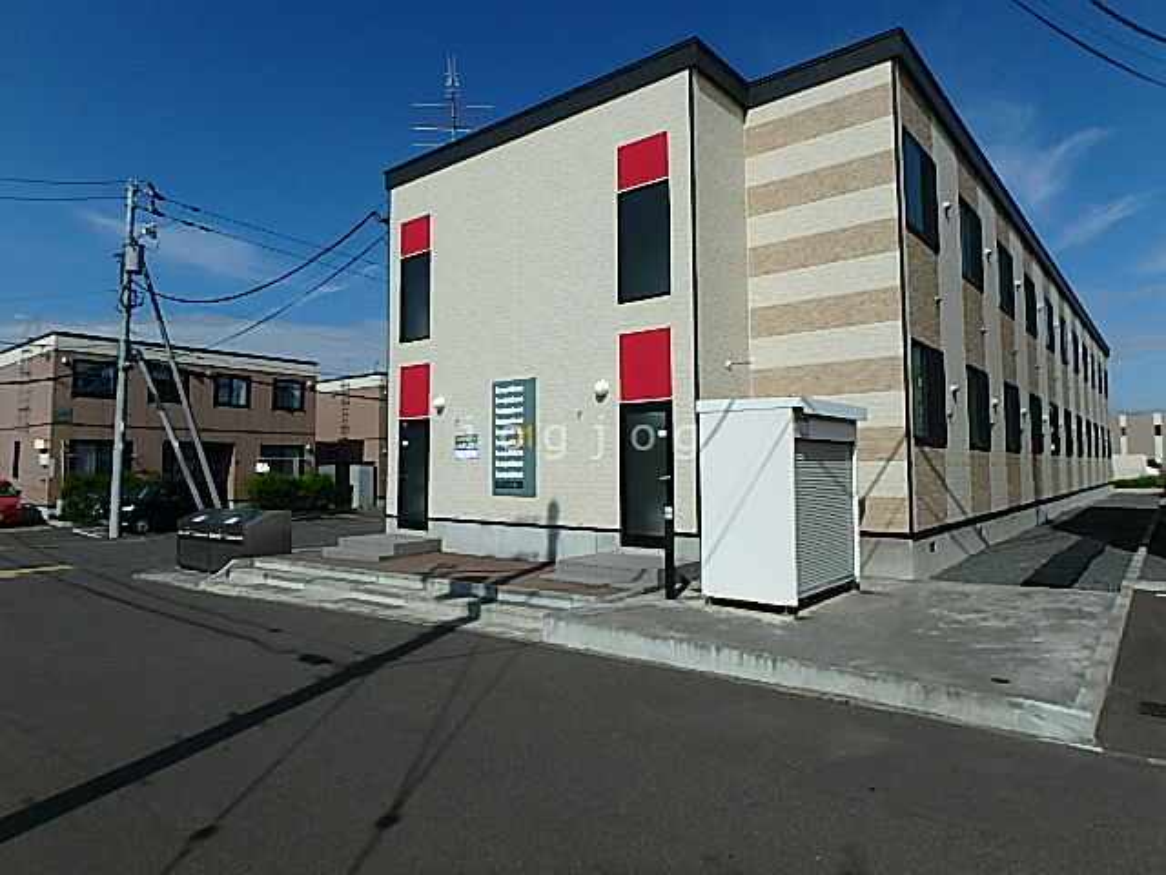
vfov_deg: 63.4
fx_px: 707
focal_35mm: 21
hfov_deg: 79.0
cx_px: 583
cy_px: 438
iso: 125
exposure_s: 1/1250
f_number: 6
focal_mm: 3.7
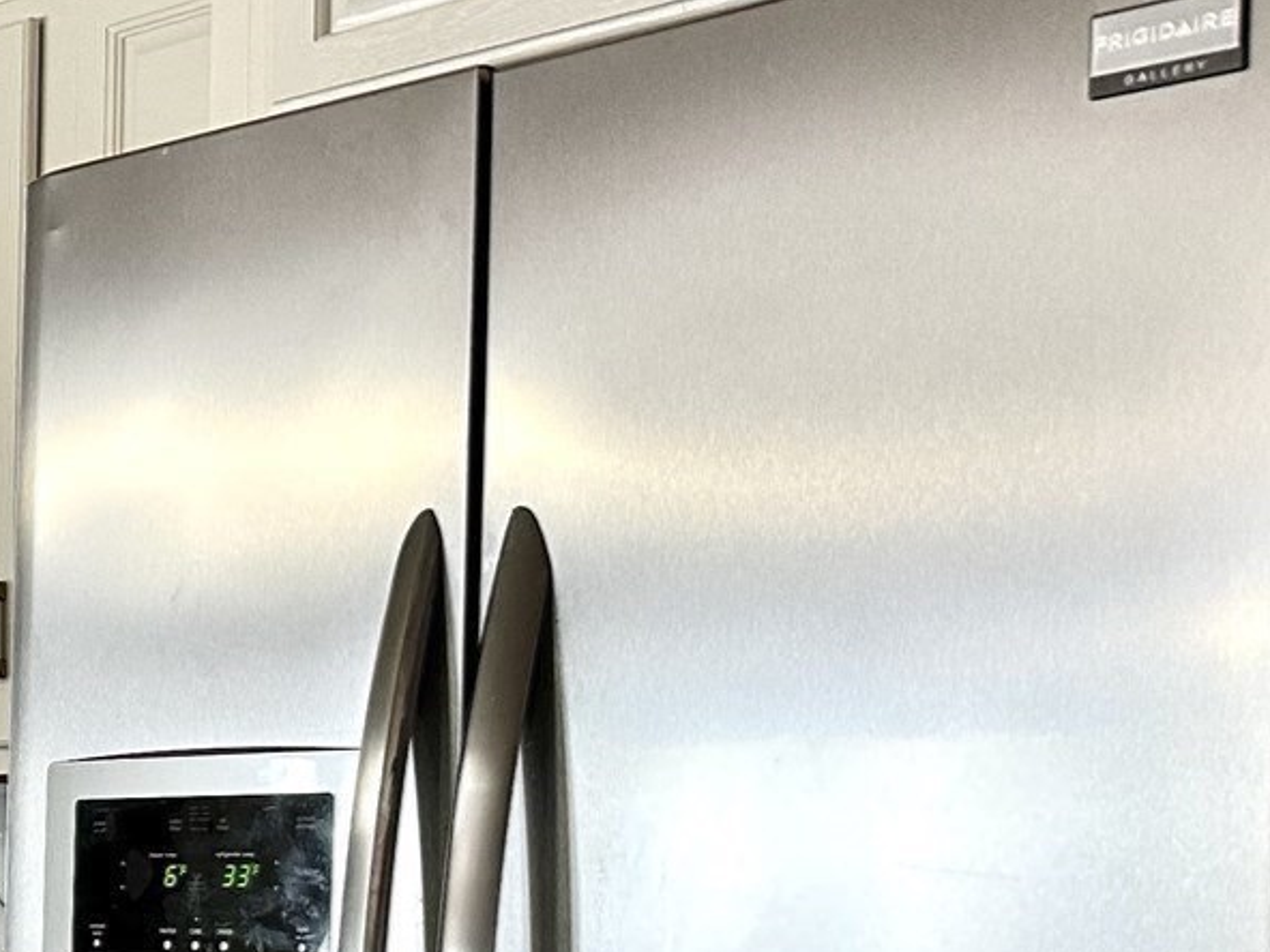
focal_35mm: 83
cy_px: 982
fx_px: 3045
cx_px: -749
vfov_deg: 17.3
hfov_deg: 19.7
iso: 200
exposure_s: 1/60
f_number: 1.78
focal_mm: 6.86
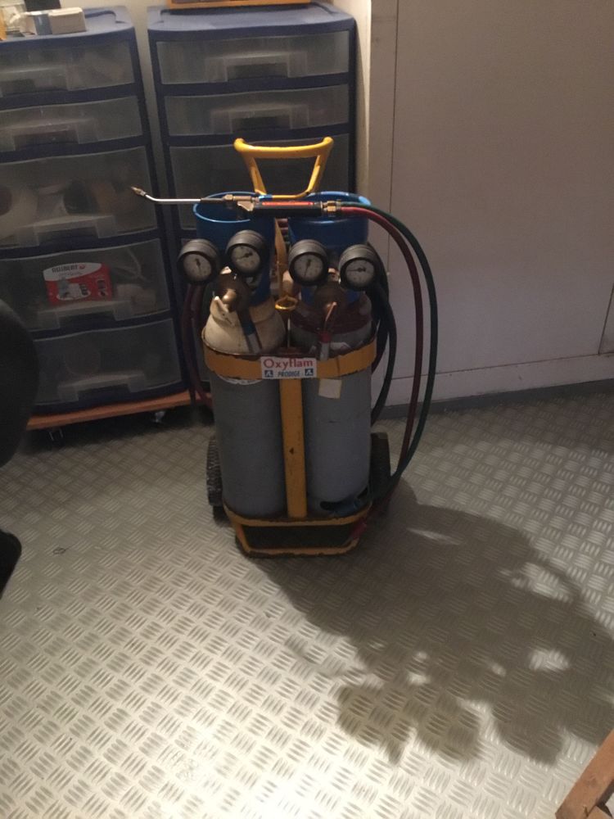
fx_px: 733
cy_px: 410
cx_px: 307
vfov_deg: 58.4
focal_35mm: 31
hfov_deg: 45.4
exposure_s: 1/17
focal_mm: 3.3
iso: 320
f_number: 2.4
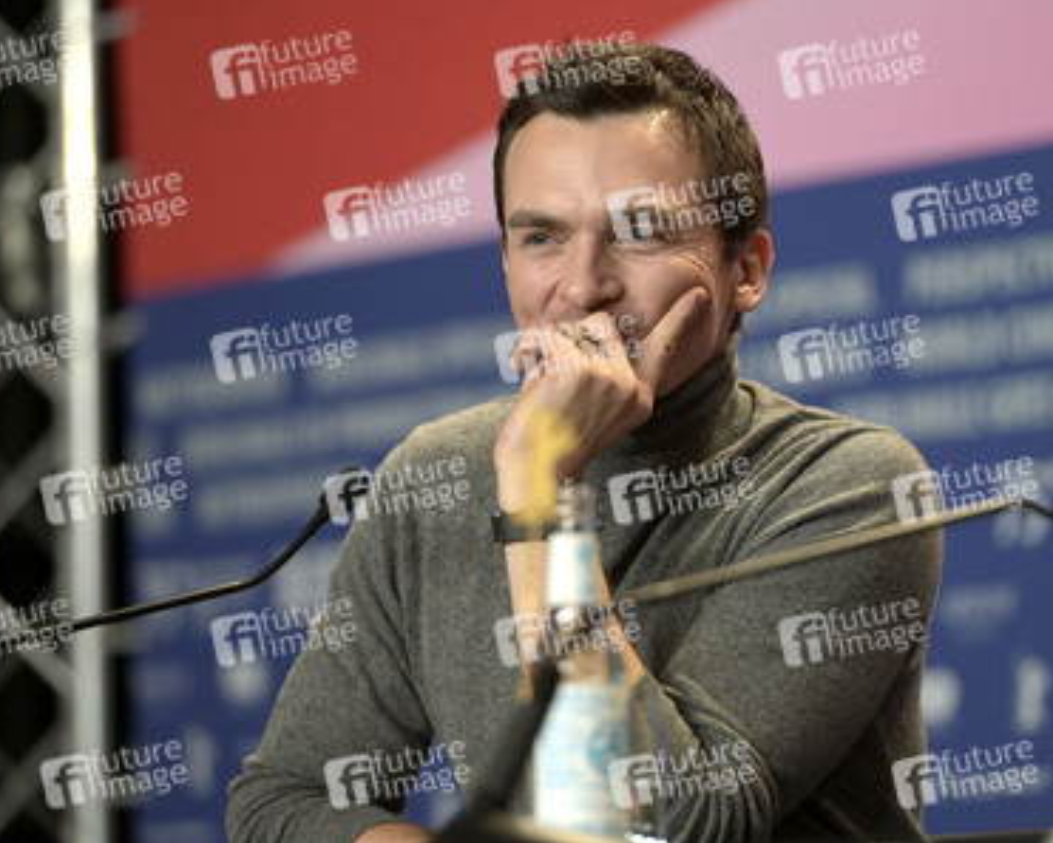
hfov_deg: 8.5
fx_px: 7107
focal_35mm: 228
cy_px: 420
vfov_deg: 6.8
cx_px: 606
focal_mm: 200
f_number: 3.5
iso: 1600
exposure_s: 1/320
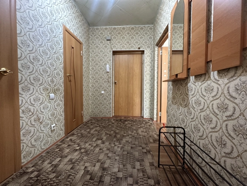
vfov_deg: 85.7
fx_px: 100
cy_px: 93
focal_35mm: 14
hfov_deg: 102.1
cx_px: 124
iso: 400
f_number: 2.2
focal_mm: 2.22
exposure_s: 1/50
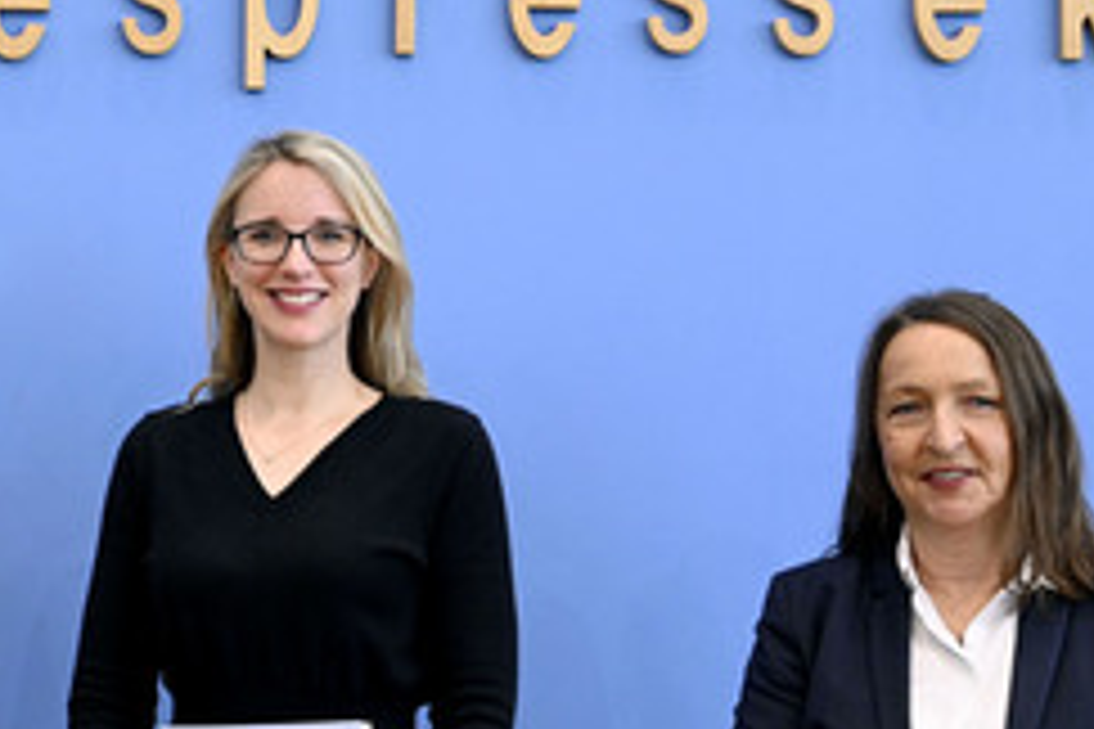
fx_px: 1975
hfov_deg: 30.6
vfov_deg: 20.7
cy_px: 549
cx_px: 326
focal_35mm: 65
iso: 3200
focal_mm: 35
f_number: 5.6
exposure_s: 1/400
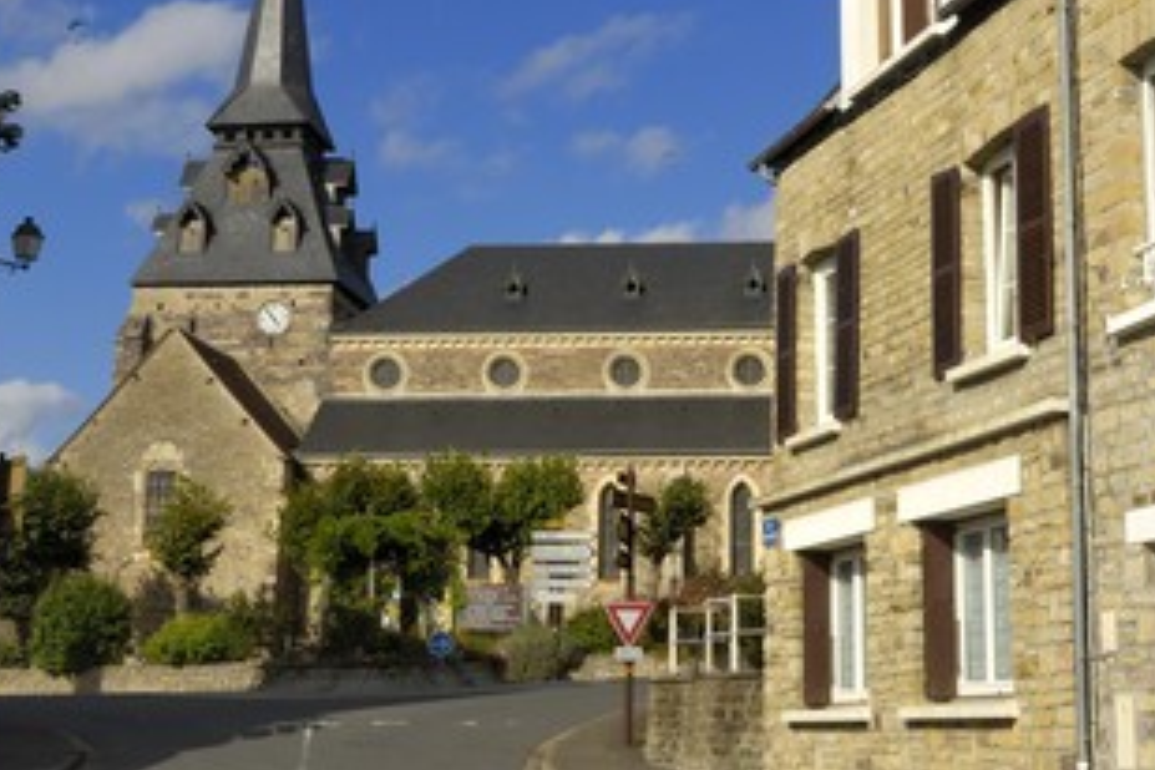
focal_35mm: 57
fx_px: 1829
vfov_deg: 23.7
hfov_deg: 35.0
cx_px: 609
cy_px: 250
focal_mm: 28
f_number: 12
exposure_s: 1/160
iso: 100
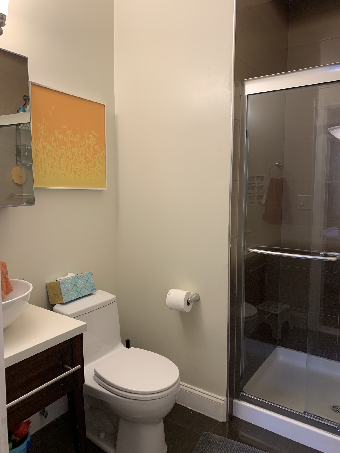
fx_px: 340
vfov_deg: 67.3
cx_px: 170
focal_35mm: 26
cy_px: 226
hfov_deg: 53.1
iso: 100
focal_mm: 4.25
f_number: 1.8
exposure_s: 1/60
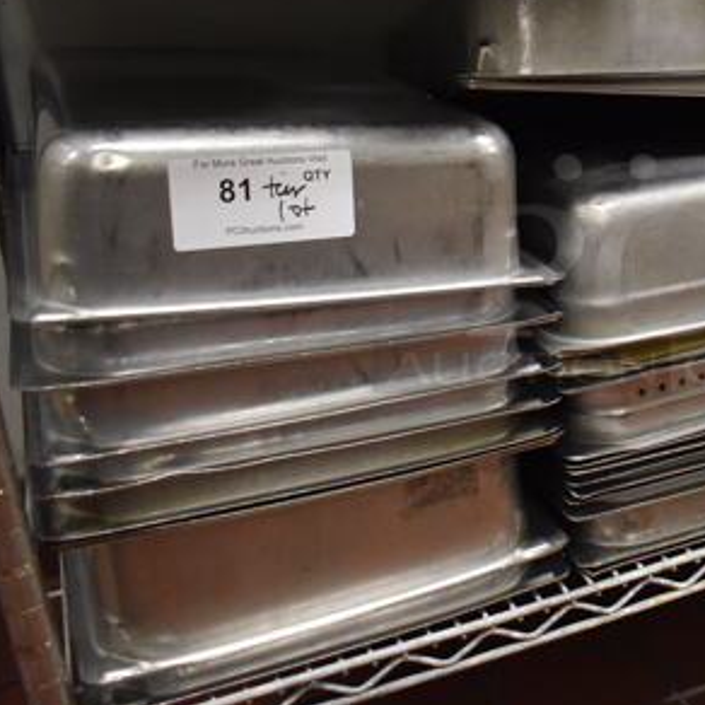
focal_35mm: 48
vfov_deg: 35.2
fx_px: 1106
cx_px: 642
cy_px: 266
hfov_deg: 33.4
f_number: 3.5
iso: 3200
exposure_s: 1/125
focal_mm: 18
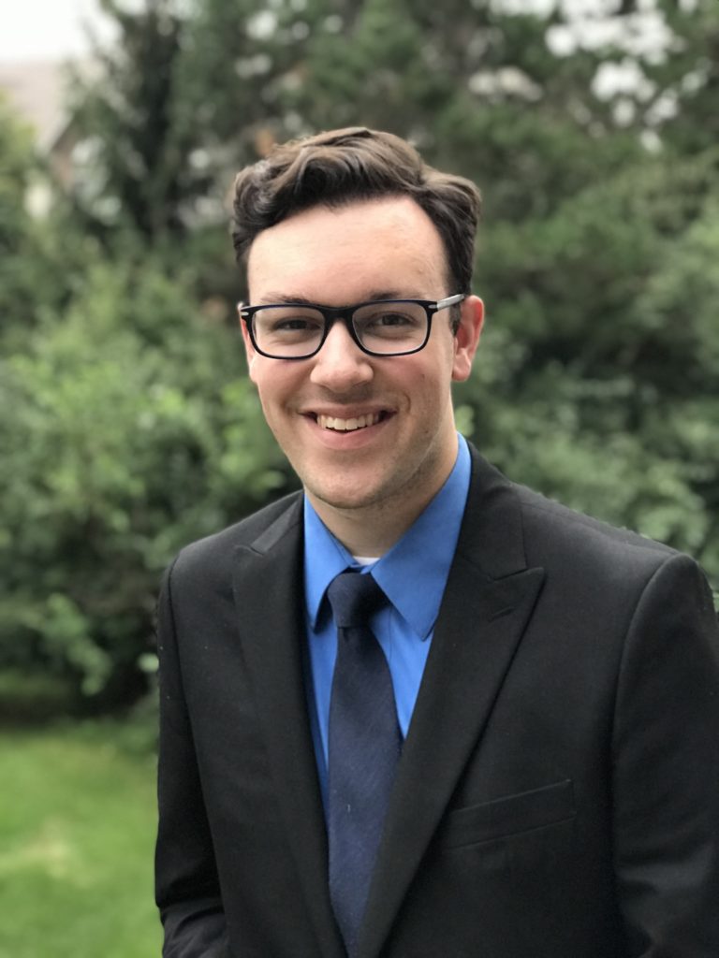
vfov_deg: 33.8
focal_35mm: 57
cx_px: 360
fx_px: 1579
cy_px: 479
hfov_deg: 25.7
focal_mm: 6.6
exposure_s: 1/60
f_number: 2.8
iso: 400
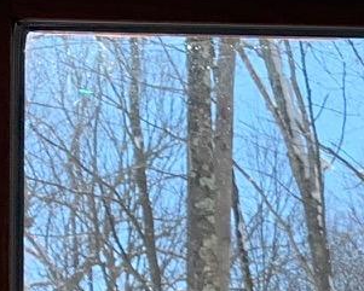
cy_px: 704
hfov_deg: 10.4
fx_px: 1832
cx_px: 733
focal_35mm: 170
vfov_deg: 8.3
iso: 25
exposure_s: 1/1220
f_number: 1.8
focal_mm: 4.25
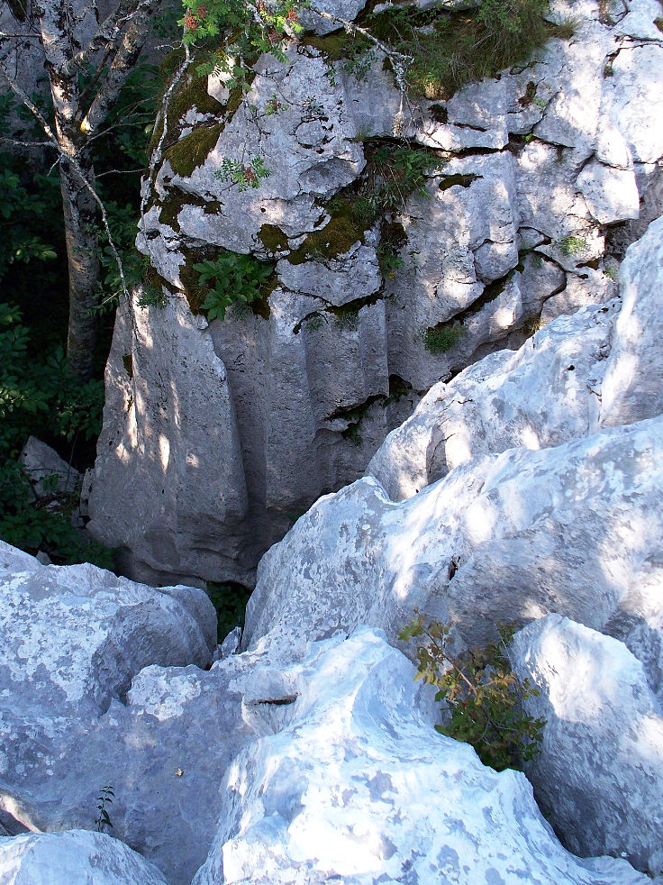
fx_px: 1124
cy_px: 365
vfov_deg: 42.8
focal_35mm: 44
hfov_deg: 32.8
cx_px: 304
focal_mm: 7.54
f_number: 2.8
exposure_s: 1/160
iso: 64
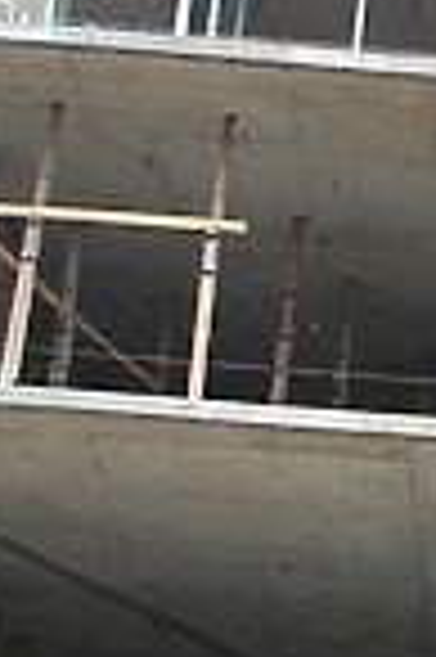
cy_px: 369
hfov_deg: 7.6
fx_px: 3041
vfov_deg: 12.3
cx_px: 1099
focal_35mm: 167
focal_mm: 18
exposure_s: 1/200
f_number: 10
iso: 400
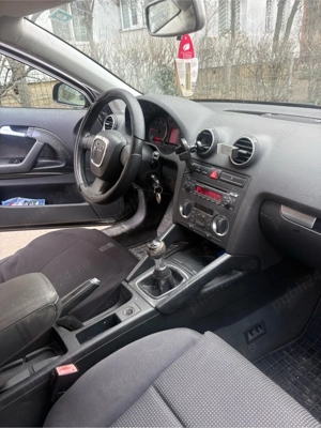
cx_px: 160
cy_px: 214
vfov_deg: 67.3
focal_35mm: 26
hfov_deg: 53.1
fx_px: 321
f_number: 1.6
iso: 80
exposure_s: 1/121
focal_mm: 5.96
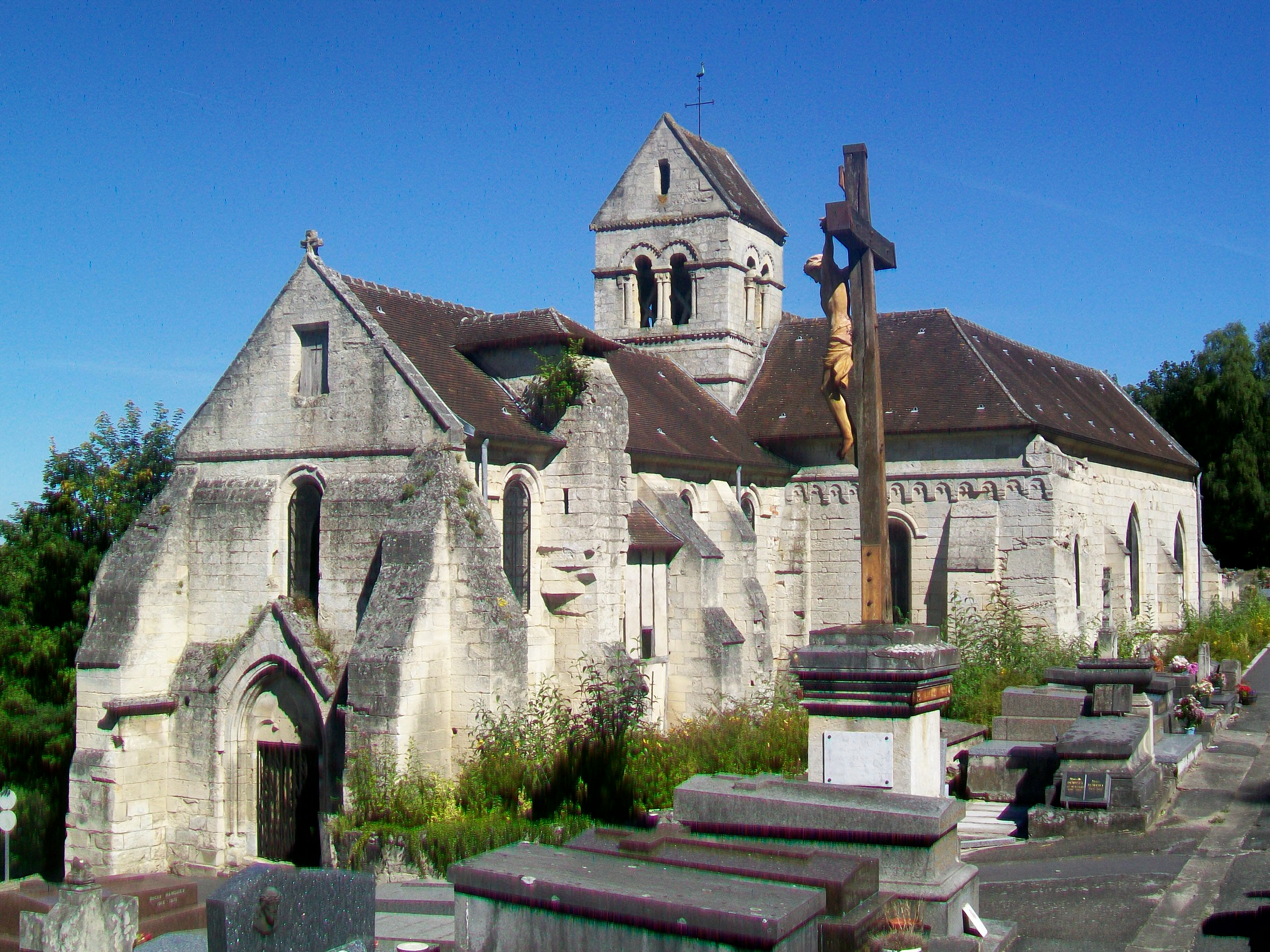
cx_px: 635
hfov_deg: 44.8
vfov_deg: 34.3
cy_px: 476
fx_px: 1541
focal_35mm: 42
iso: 64
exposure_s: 1/400
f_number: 5.4
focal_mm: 7.6
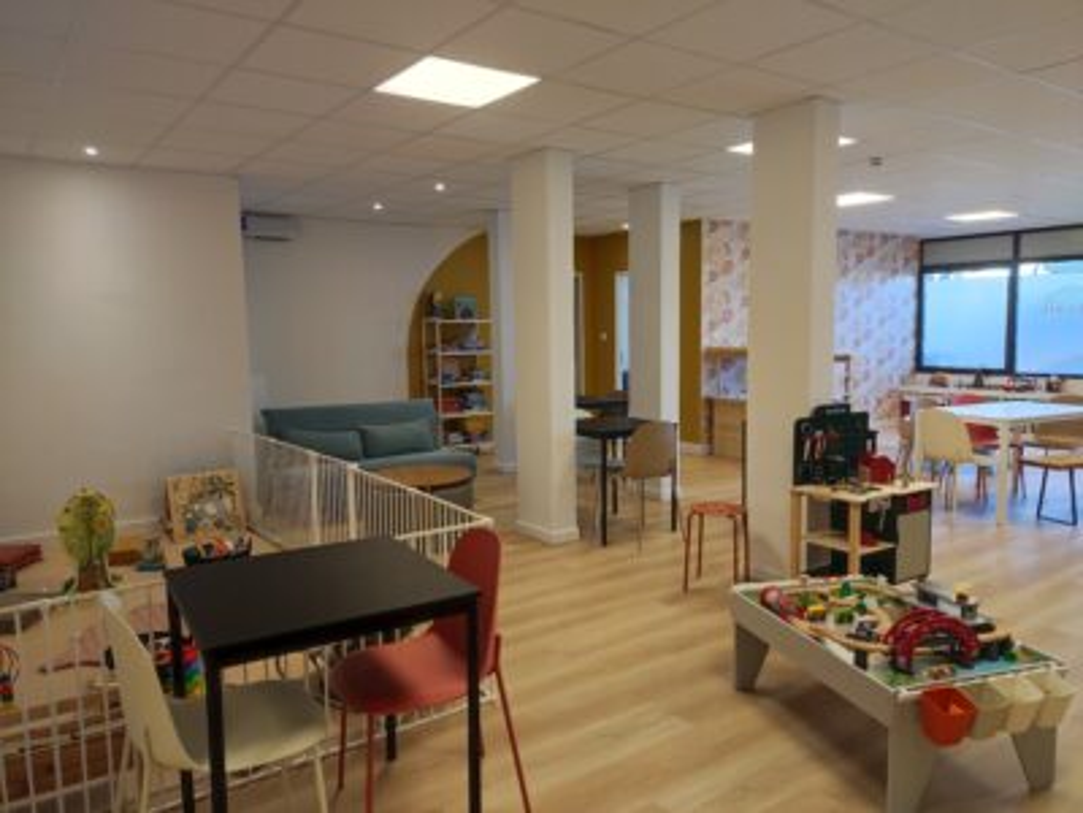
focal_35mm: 25
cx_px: 542
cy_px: 406
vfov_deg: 54.9
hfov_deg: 69.4
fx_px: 782
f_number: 1.79
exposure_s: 1/50
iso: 110
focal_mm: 4.71
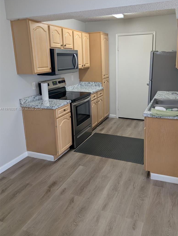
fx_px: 192
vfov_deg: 63.3
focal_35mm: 28
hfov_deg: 49.6
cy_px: 109
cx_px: 103
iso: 29
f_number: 1.68
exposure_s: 1/60
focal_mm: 6.9
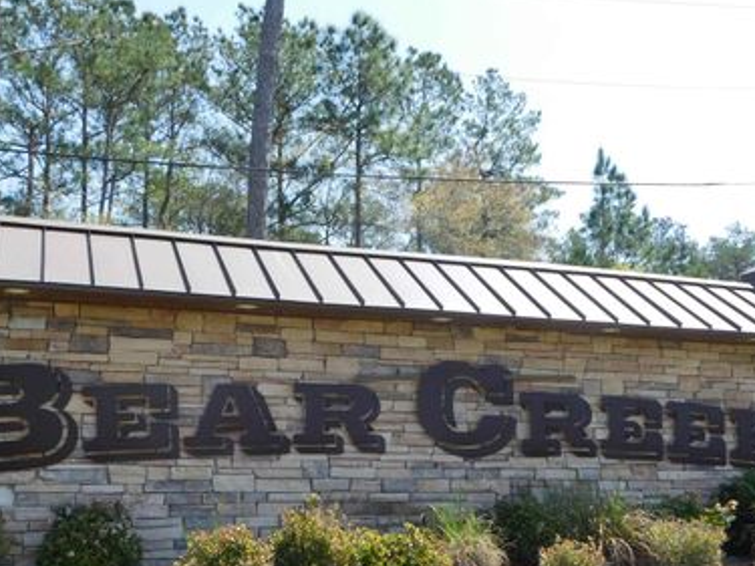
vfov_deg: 35.8
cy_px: 351
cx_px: 336
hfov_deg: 46.7
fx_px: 872
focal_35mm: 40
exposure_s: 1/800
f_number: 3.2
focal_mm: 5.3
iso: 125
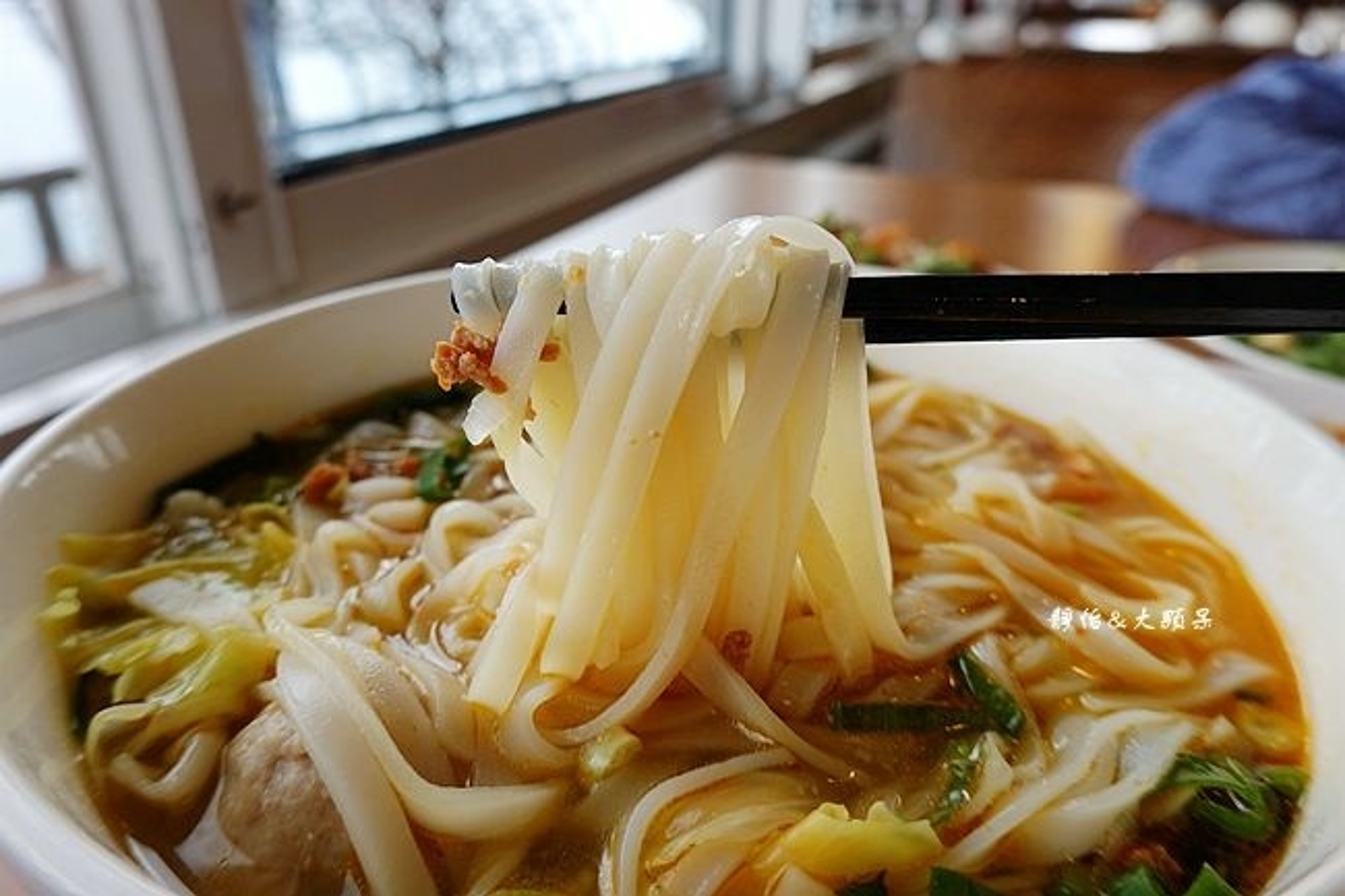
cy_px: 448
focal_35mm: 25
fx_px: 934
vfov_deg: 51.3
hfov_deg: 71.5
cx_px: 672
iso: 125
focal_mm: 9.36
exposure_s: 1/125
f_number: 3.2
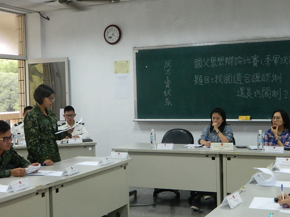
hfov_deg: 33.8
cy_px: 108
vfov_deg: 25.7
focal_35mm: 57
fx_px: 478
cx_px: 145
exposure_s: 1/50
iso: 400
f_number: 3.8
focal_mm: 10.2
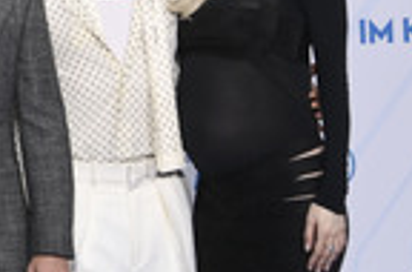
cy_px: -109
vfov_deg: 6.1
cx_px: -119
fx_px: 2510
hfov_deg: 9.2
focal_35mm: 220
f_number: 5.6
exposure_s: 1/200
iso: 400
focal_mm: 70
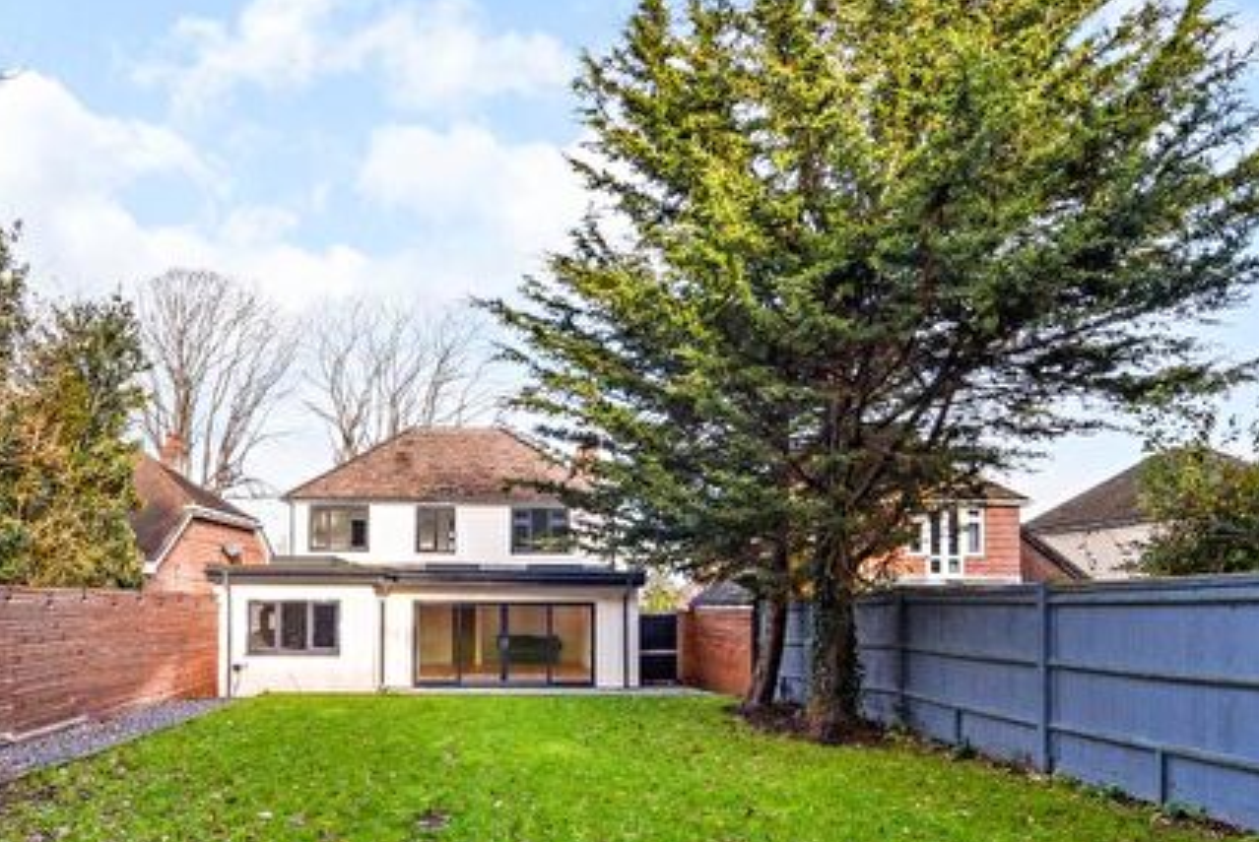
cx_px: 508
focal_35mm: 23
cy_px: 443
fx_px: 805
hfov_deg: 75.3
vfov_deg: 55.2
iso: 400
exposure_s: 1/200
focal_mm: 14
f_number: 8
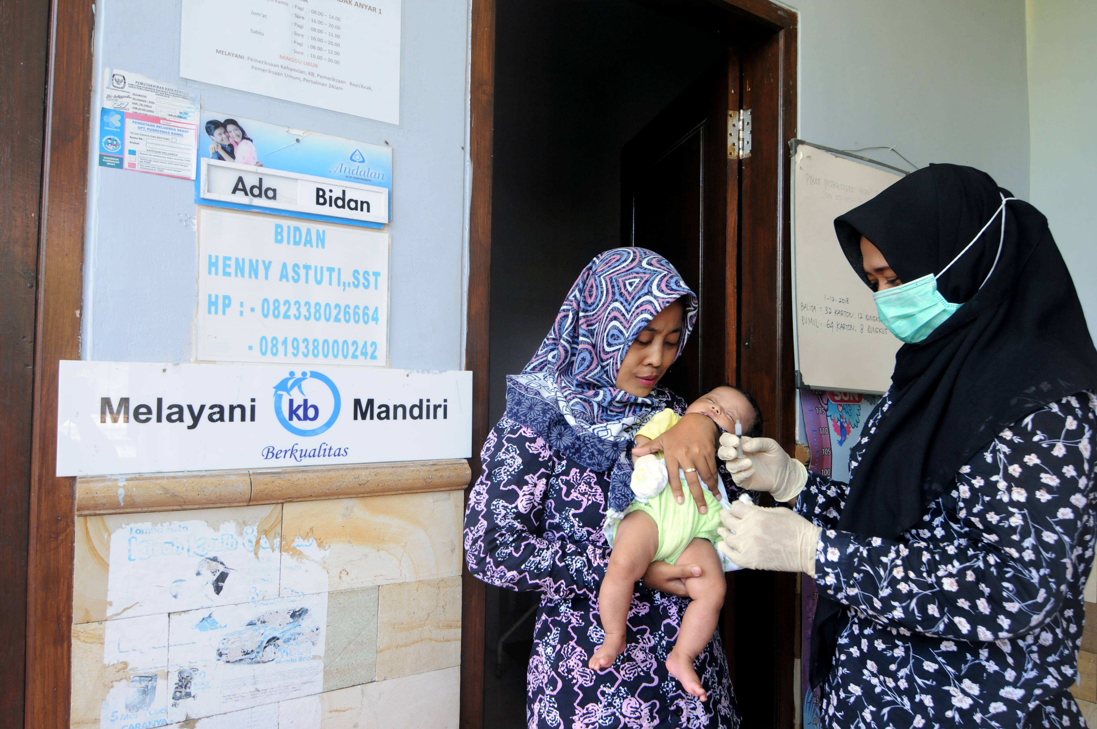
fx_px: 730
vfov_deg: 53.0
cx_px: 548
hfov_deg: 73.8
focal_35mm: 24
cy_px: 364
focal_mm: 16
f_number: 5.6
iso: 800
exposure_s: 1/125
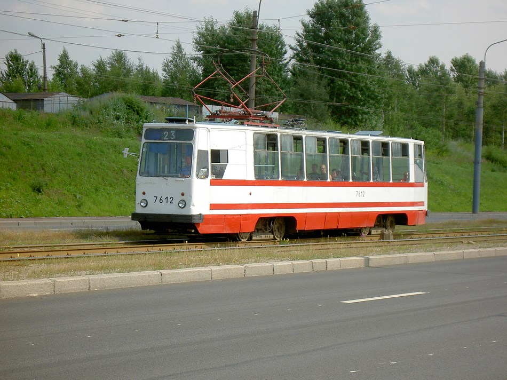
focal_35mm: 102
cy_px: 190
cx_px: 254
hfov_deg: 19.3
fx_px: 1494
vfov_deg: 14.5
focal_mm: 16.8
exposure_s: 1/320
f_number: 4.9
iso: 50
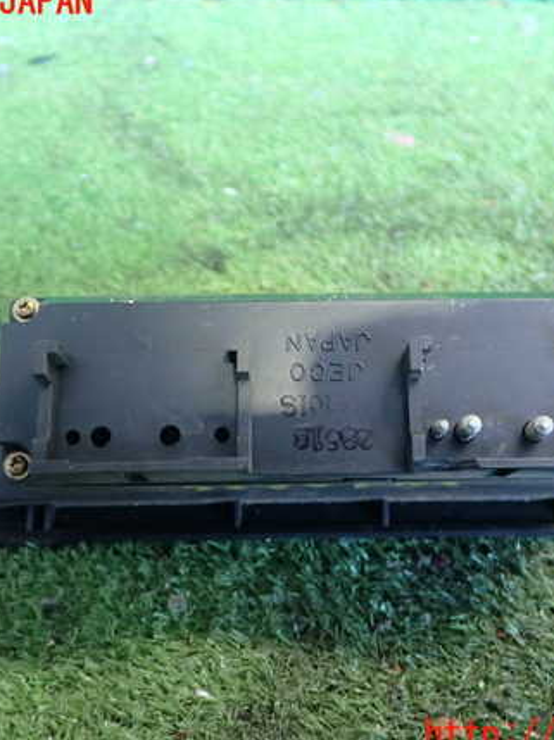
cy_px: 369
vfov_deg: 44.8
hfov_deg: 34.3
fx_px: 898
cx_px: 297
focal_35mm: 42
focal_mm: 5.4
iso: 640
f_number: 2.3
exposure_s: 1/30
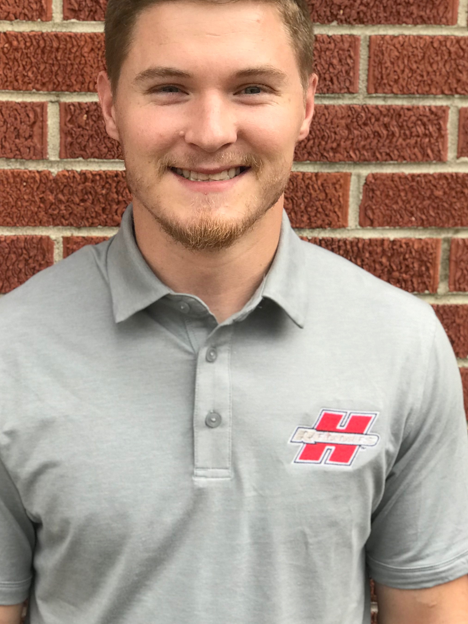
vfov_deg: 23.0
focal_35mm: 85
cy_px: 371
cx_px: 161
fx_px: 1532
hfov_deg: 17.3
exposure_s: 1/60
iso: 40
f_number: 2.8
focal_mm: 6.6
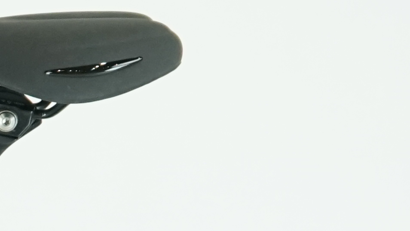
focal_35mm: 382
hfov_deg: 5.5
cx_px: -459
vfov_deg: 3.2
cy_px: 524
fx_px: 4154
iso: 1600
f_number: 5.6
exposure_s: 1/200
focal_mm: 58
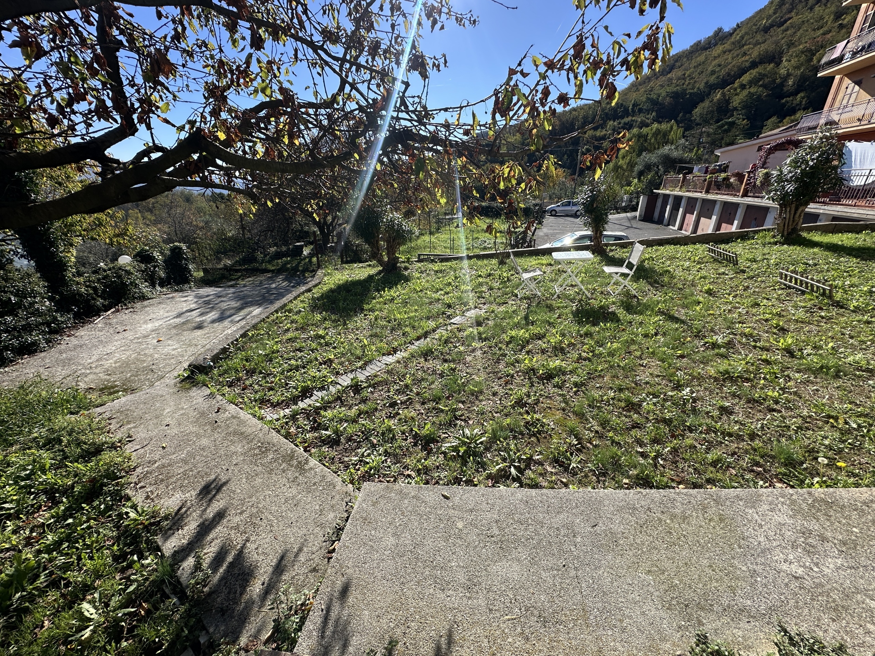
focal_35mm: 14
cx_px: 438
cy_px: 328
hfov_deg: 102.1
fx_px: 354
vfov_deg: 85.7
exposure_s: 1/1135
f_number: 2.2
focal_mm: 2.22
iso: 50
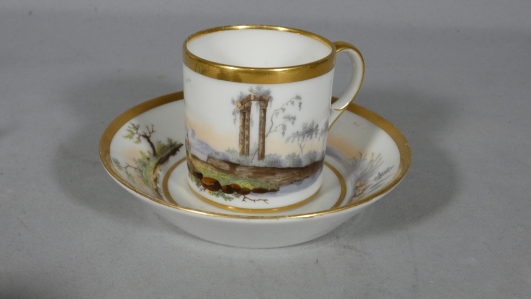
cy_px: 126
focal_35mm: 47
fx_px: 662
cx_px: 265
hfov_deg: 43.7
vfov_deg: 25.4
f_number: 3.7
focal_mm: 7.8
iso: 320
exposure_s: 1/125
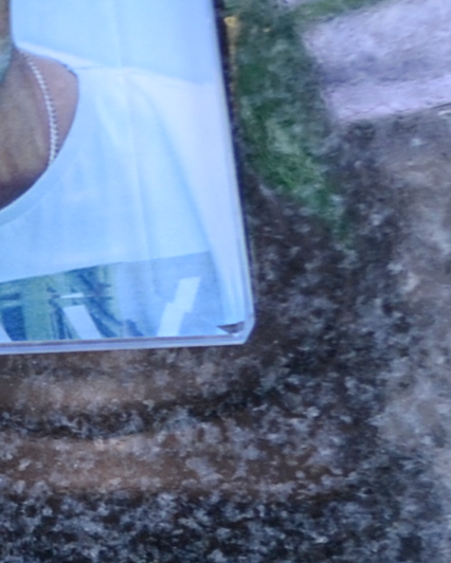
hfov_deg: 5.7
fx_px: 4269
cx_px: -845
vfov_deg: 7.5
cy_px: 566
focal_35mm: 256
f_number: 5.6
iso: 180
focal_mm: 28
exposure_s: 1/125
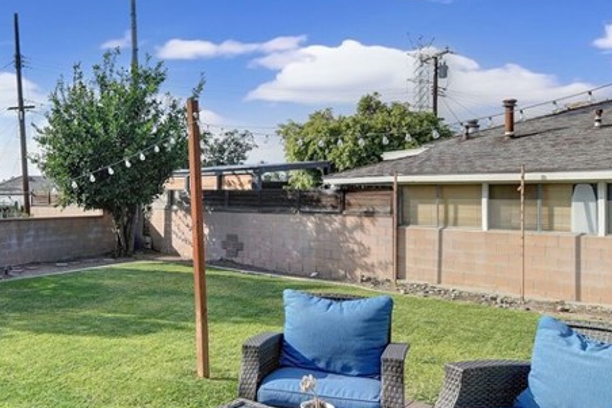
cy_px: 190
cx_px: 164
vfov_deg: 38.8
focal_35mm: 34
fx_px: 578
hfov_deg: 53.6
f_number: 11
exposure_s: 1/500
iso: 400
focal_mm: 10
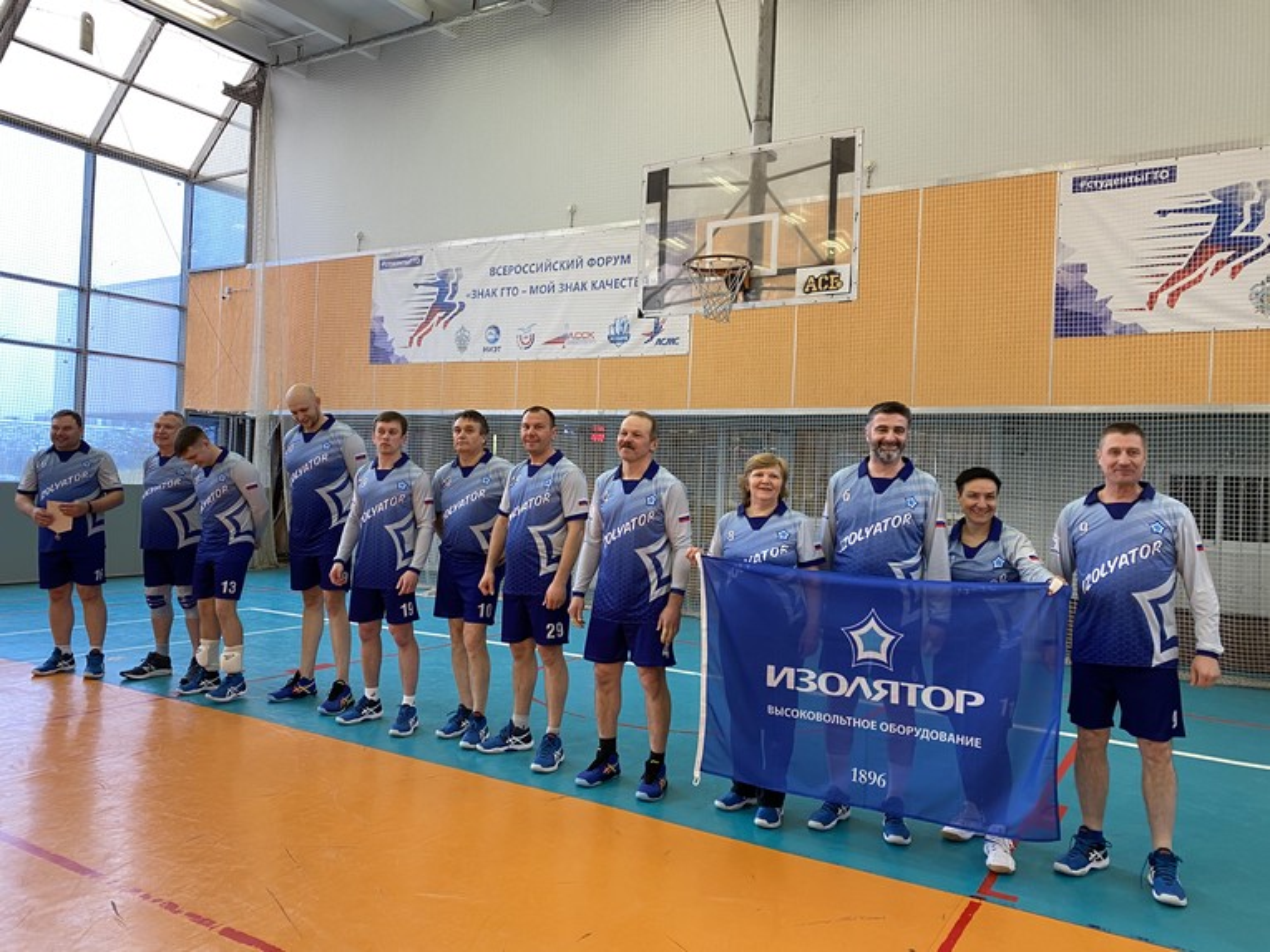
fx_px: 954
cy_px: 476
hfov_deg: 67.3
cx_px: 635
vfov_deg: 53.1
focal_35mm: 26
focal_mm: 4.25
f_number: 1.8
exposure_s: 1/50
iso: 100
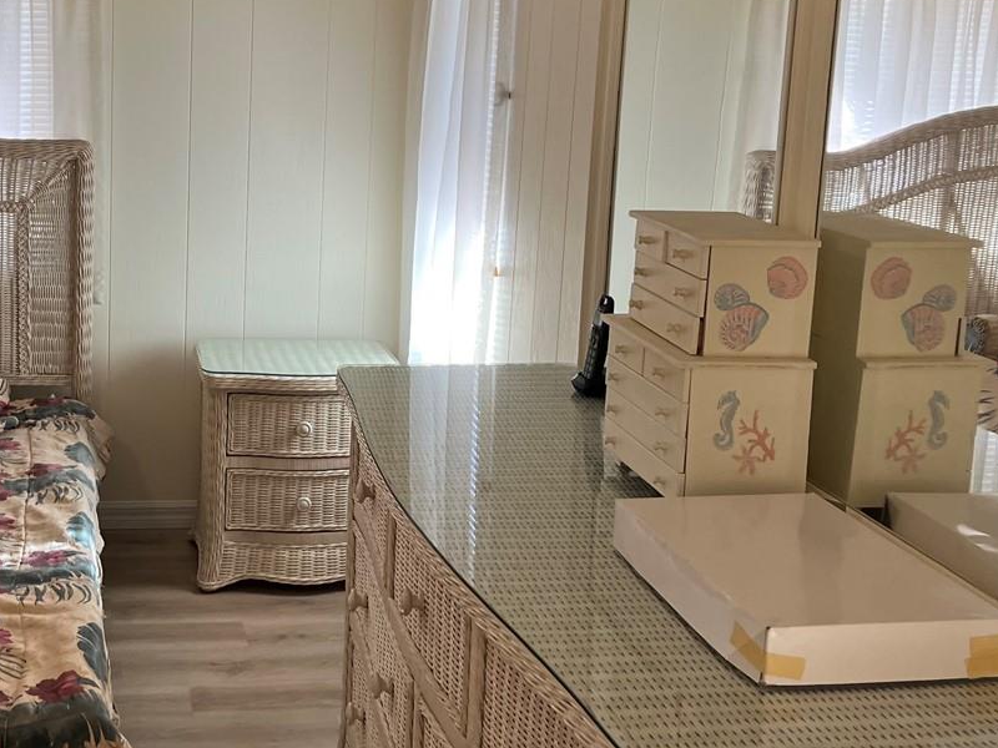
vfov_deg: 27.9
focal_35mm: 52
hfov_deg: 35.9
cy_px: 280
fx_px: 1499
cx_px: 236
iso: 100
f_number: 1.6
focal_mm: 5.1
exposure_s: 1/120
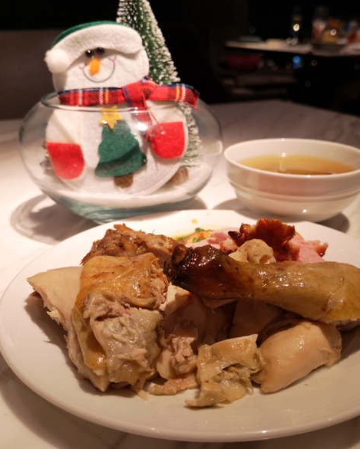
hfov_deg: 40.9
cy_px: 228
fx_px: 479
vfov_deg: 50.3
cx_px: 225
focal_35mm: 36
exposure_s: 1/50
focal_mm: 3.95
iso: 100
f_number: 1.8
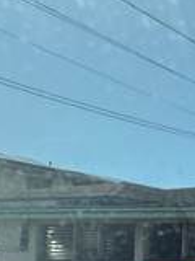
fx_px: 421
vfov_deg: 32.0
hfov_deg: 13.5
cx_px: 514
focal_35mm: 56
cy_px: 253
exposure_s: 1/734
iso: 50
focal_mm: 2.22
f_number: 2.2
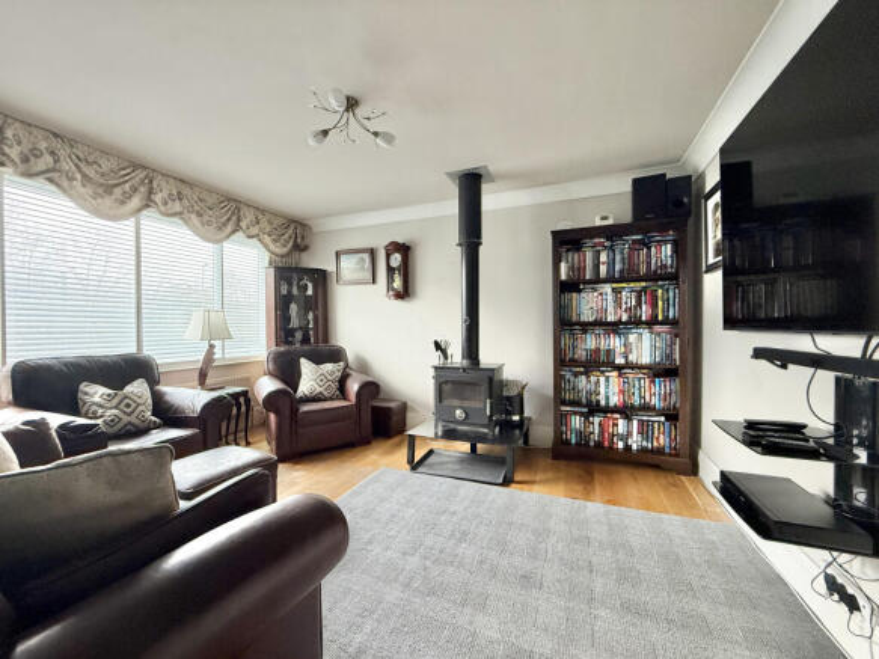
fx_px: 355
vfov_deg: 85.7
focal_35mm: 14
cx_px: 440
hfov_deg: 102.1
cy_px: 330
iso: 320
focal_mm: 2.22
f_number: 2.2
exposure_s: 1/74
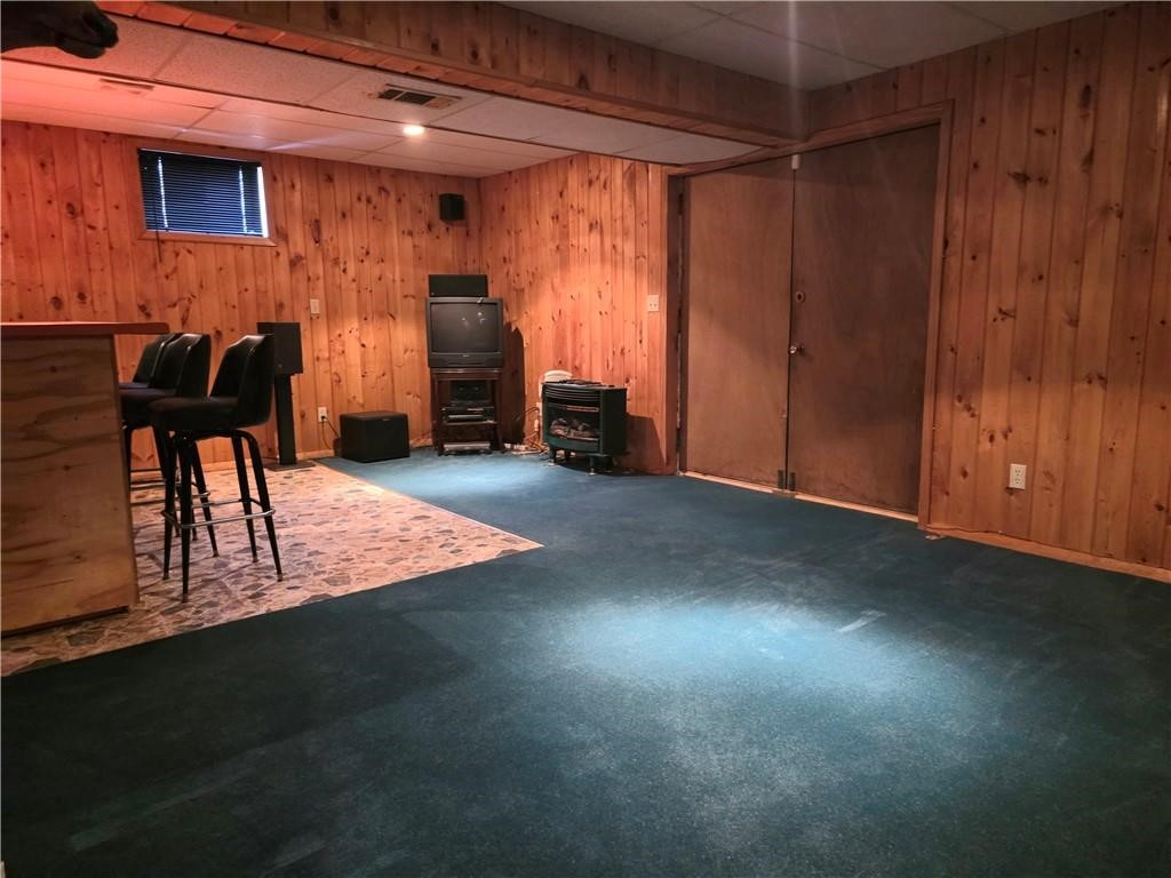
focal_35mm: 23
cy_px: 439
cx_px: 586
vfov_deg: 58.9
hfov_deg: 73.9
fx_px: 778
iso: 1600
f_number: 1.7
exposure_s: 1/40
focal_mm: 6.3
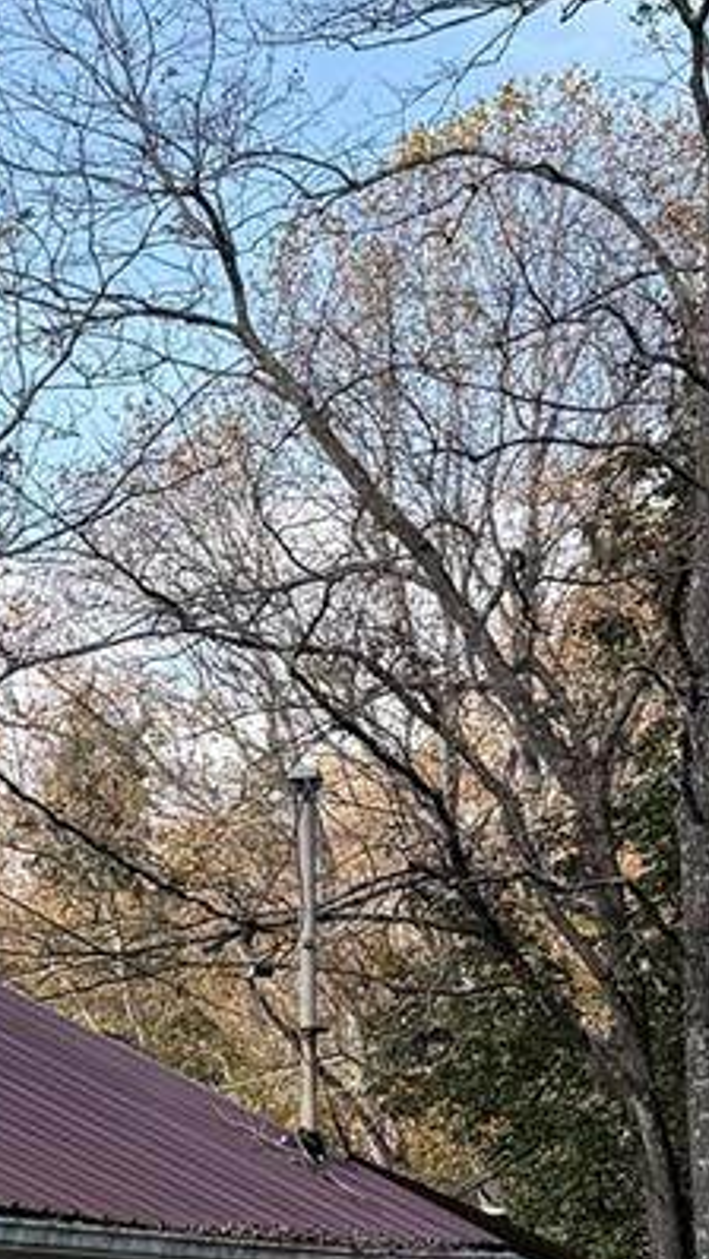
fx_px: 3374
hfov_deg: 10.1
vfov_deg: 19.9
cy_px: 1499
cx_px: -1108
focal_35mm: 101
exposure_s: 1/1812
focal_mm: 6.76
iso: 80
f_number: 1.78
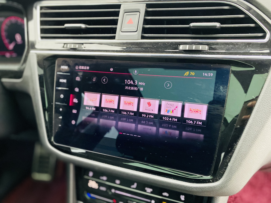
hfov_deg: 67.3
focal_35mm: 26
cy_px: 102
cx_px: 136
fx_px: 204
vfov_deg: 53.1
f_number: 1.8
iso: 500
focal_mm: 4.25
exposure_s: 1/26
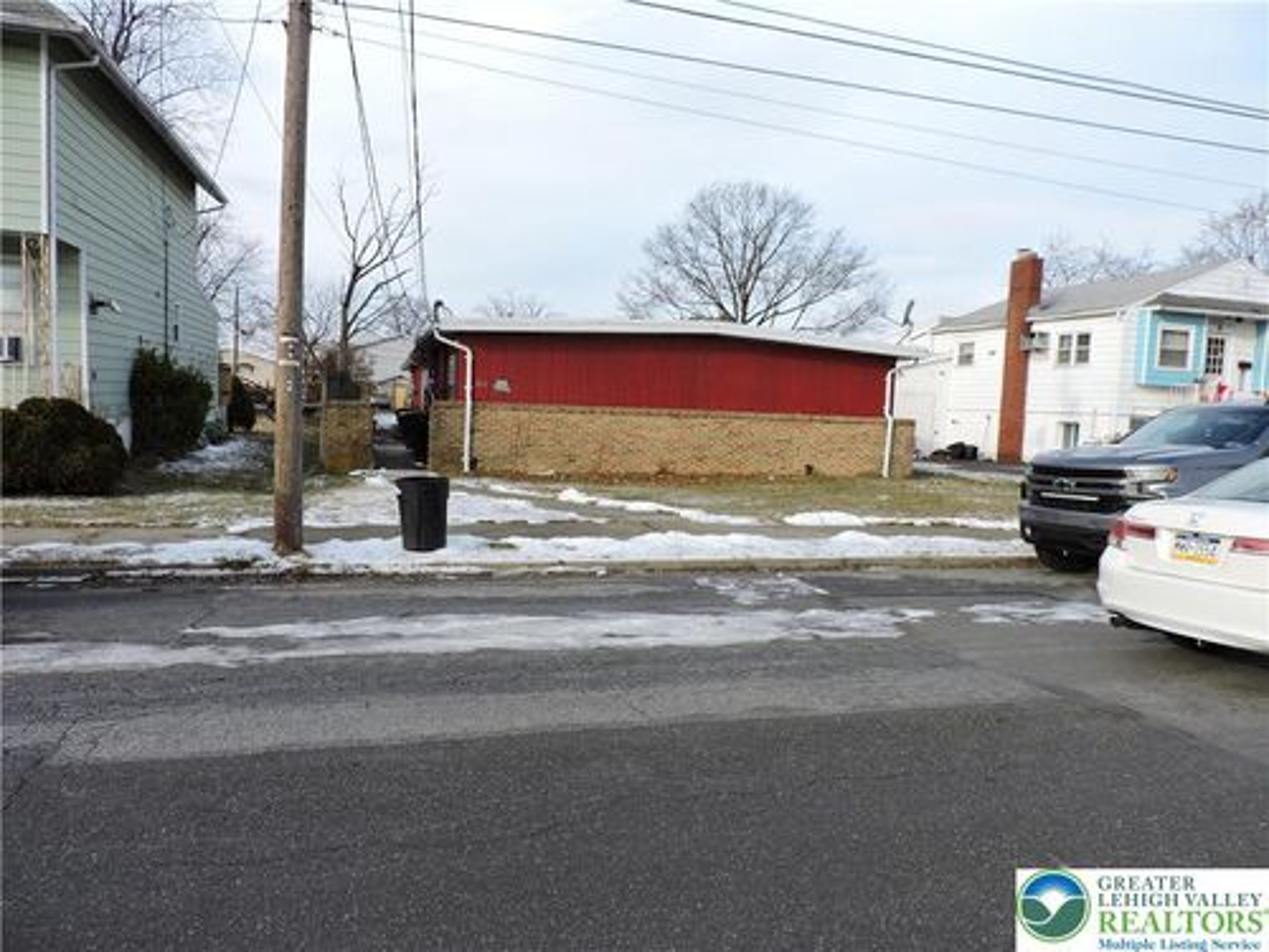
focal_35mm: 24
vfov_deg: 56.8
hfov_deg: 71.6
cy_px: 476
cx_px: 634
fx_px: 880
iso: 100
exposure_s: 1/500
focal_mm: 4.3
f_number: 3
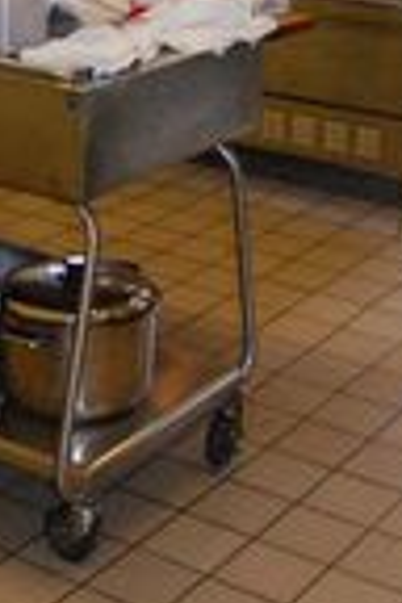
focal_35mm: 83
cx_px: 84
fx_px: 1390
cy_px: -4
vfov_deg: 23.4
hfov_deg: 16.3
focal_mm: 20
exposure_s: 1/30
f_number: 14
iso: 1600
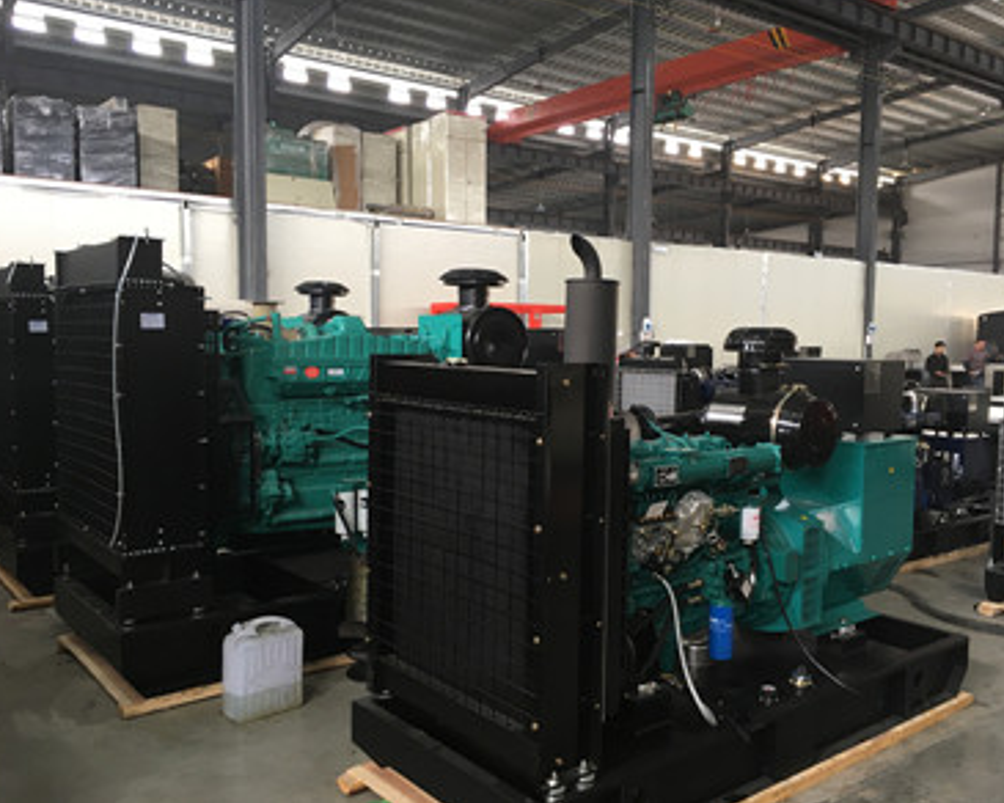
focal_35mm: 31
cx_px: 534
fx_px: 921
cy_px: 396
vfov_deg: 47.1
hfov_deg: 57.1
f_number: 2.2
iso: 64
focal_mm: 4.15
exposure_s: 1/33
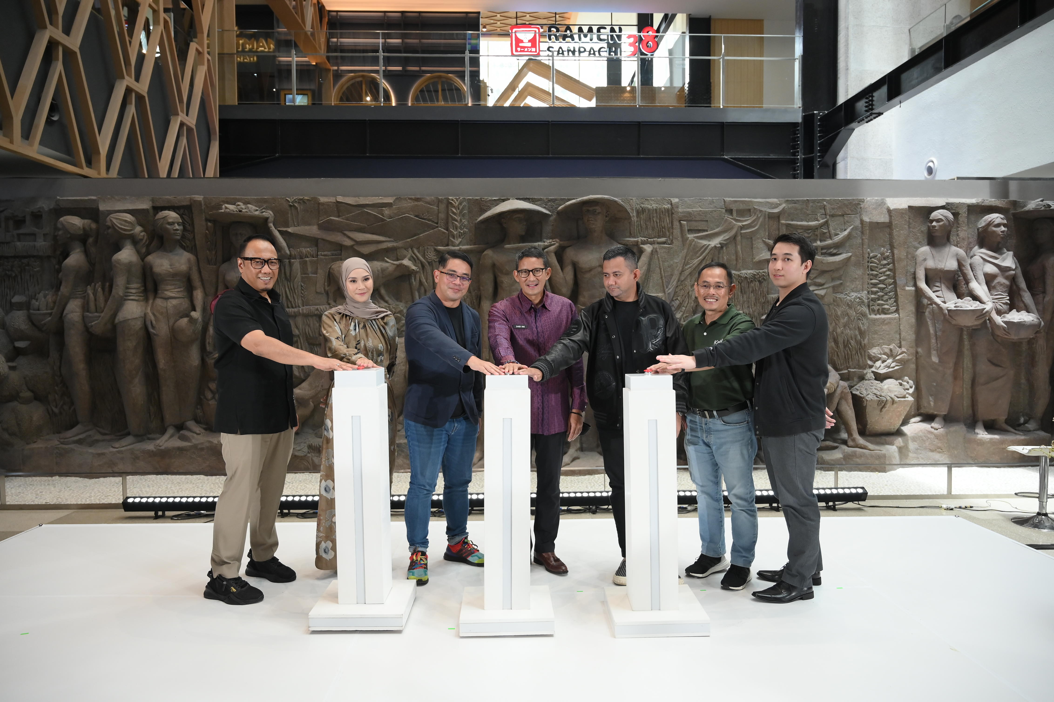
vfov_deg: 53.1
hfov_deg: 73.8
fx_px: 702
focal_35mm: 24
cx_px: 527
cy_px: 351
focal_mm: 24
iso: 1600
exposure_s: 1/200
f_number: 4
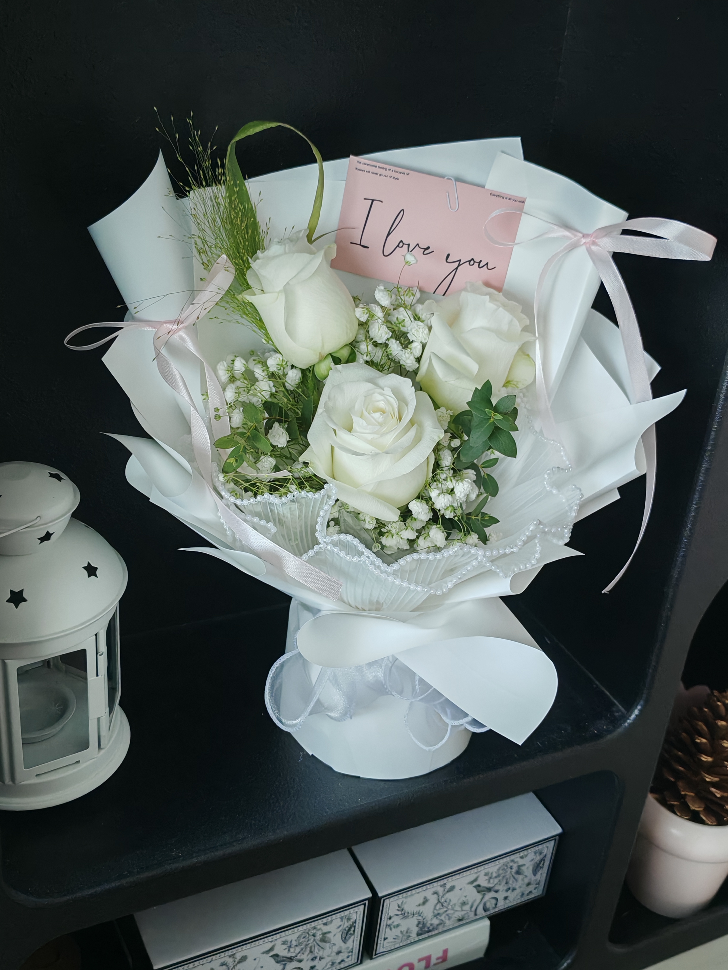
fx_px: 1122
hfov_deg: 36.0
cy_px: 485
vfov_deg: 46.8
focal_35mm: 40
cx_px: 364
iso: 320
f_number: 1.95
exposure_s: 1/100
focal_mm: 5.52
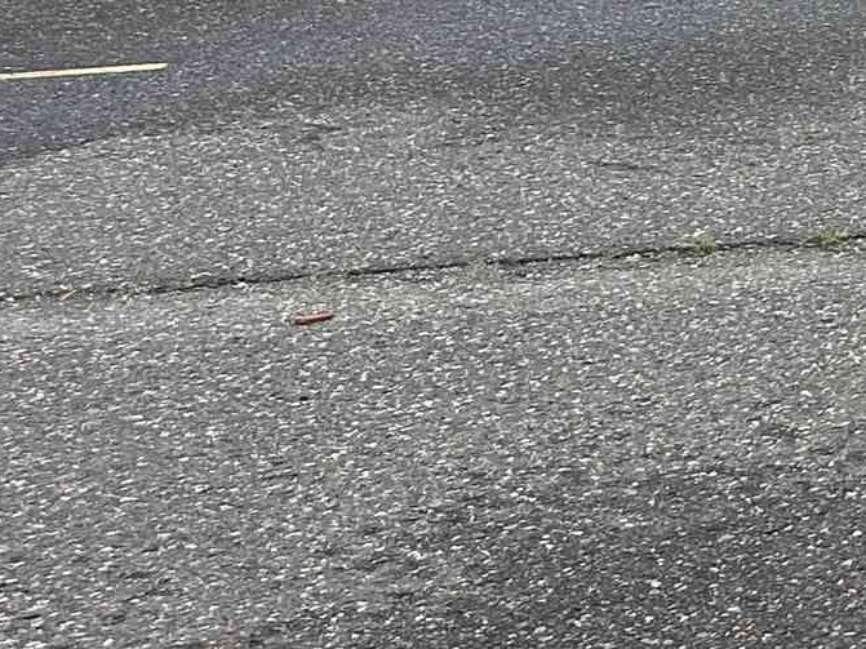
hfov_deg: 13.8
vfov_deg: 12.2
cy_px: -124
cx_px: 1789
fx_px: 2977
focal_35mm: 119
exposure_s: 1/1468
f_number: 1.5
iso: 50
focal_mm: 5.7
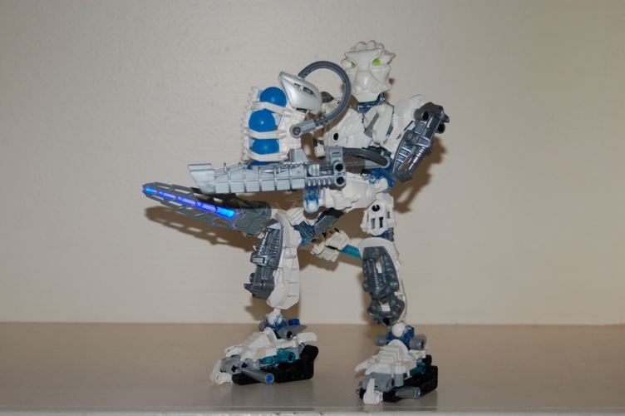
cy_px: 208
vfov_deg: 17.5
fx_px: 1353
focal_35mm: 78
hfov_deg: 26.0
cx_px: 312
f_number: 5
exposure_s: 1/60
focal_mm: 52
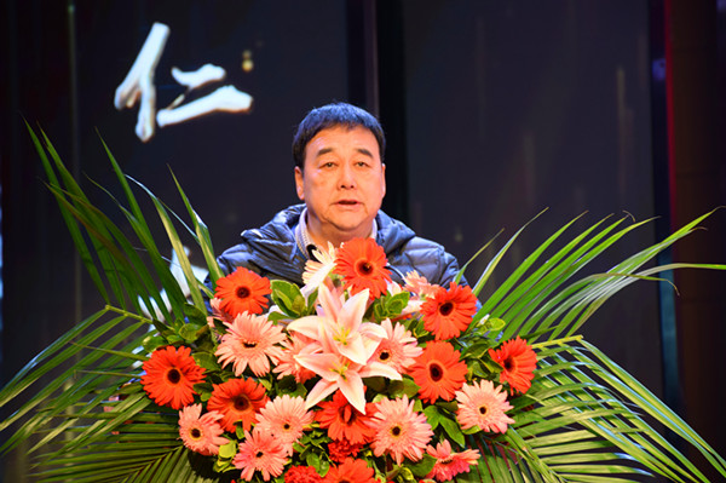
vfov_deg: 8.7
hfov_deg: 13.1
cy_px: 242
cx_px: 363
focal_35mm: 158
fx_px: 3174
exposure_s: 1/30
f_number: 5.6
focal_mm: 105
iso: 500
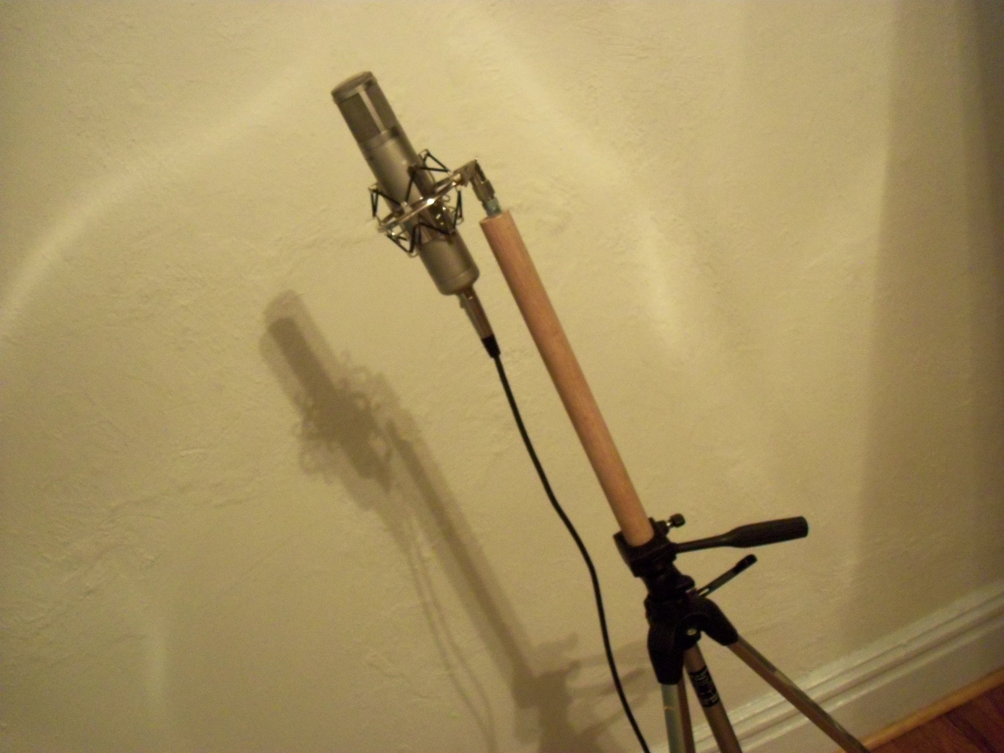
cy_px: 376
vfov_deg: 41.8
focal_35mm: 34
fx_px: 986
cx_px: 502
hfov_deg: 54.0
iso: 400
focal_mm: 5.7
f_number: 2.9
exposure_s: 1/6
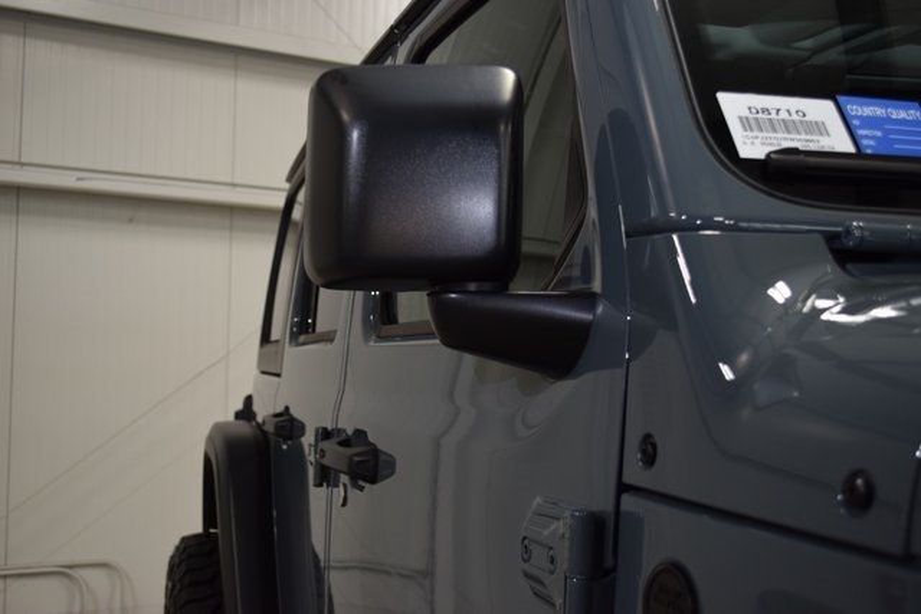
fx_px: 1113
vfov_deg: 30.9
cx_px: 460
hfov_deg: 45.0
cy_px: 307
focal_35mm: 44
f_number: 5
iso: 800
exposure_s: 1/100
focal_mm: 29
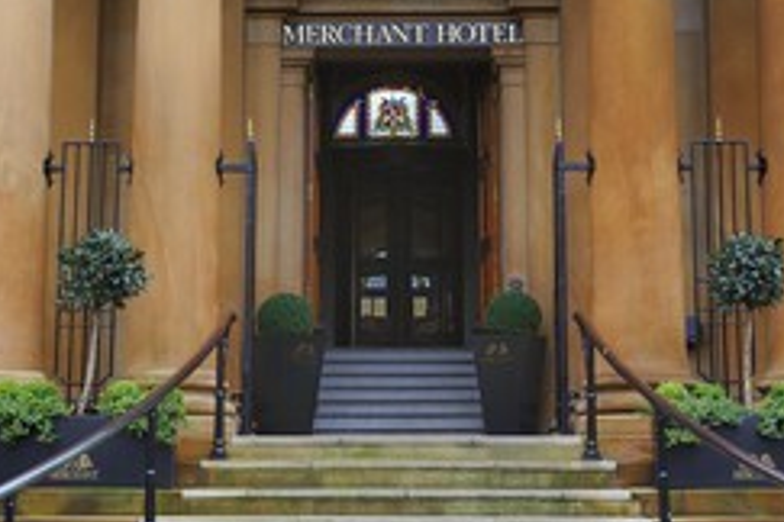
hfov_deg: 21.5
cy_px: 106
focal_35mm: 95
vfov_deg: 14.3
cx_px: 397
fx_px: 2069
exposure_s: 1/200
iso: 800
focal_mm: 55
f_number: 7.1
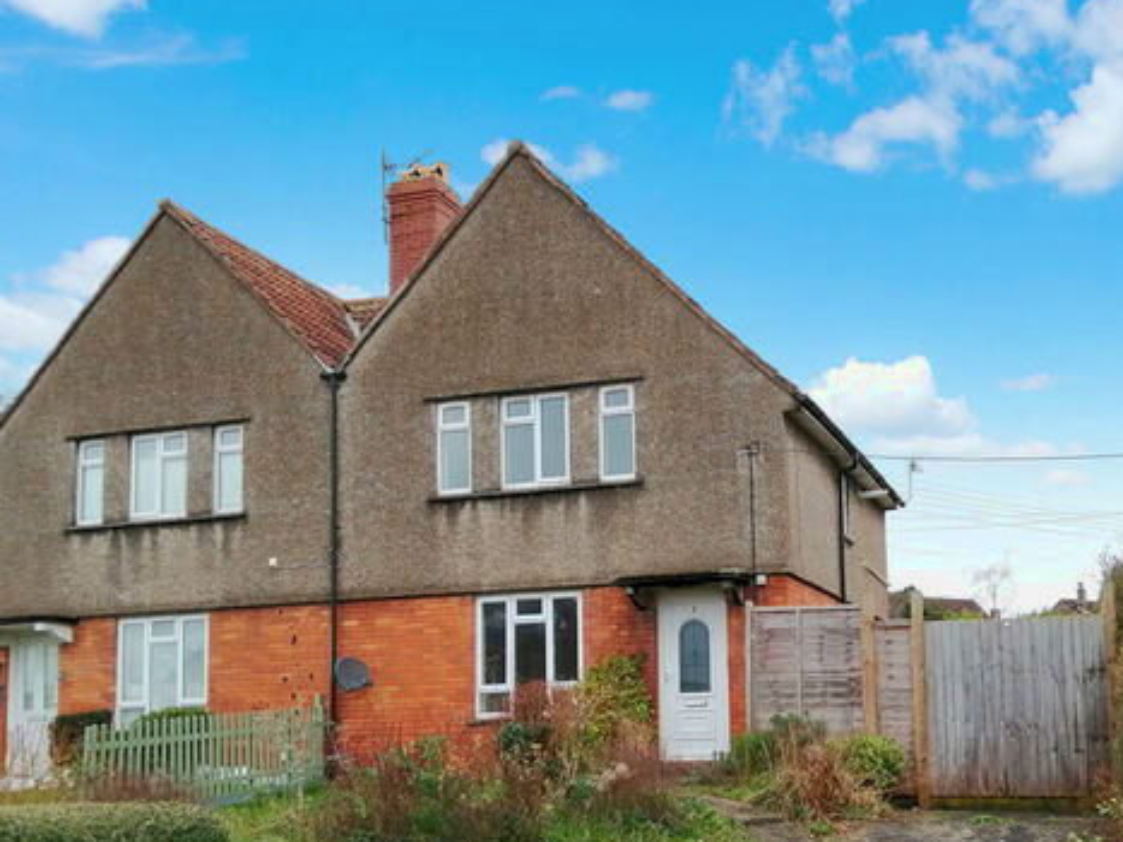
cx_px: 707
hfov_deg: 47.4
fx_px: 1265
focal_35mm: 39
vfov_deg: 36.0
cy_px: 622
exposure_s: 1/153
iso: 50
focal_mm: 3.6
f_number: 1.8
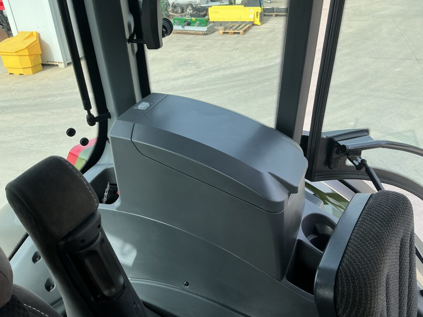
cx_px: 212
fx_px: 342
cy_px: 158
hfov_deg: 63.4
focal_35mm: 28
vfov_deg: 49.7
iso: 25
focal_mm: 3
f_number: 1.8
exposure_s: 1/465
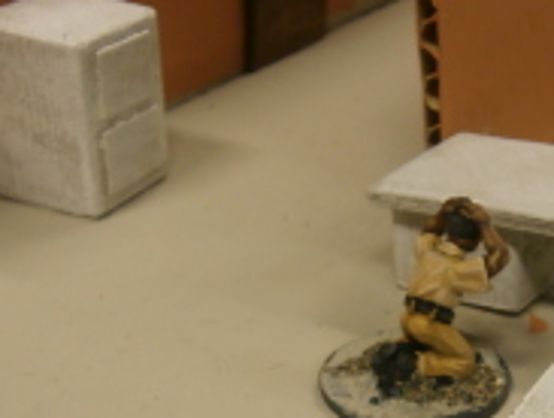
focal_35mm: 76
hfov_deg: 25.0
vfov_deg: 18.6
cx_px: 469
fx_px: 1219
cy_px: 479
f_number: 2.8
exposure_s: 1/30
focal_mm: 4.7
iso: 100
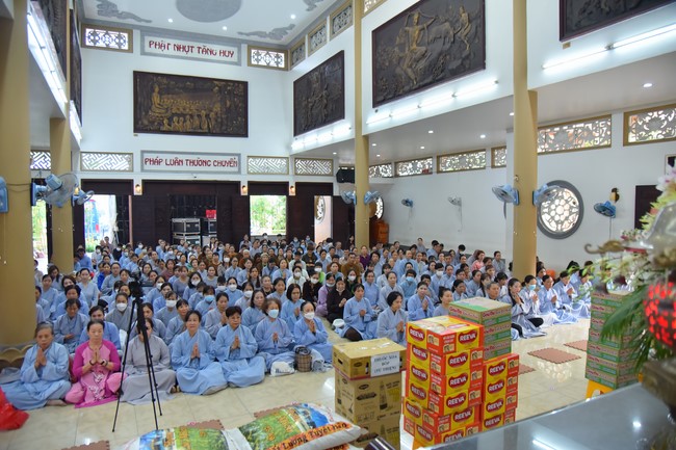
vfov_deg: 53.1
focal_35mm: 24
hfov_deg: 73.8
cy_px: 225
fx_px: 451
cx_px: 338
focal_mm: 24
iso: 1250
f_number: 4.5
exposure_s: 1/160
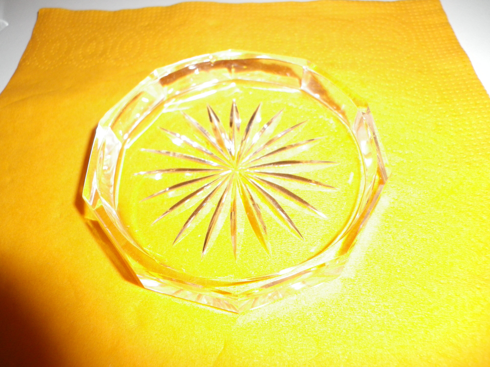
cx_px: 245
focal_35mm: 28
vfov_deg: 49.7
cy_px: 184
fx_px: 396
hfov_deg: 63.4
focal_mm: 4.9
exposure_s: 1/60
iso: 125
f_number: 2.6
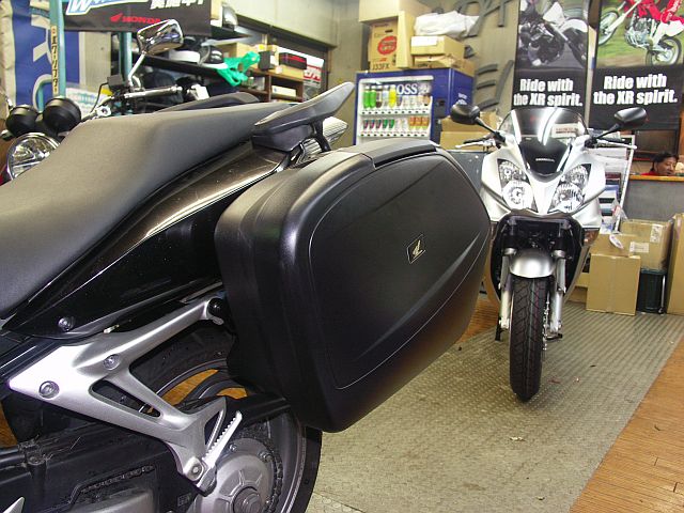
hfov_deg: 61.7
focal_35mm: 29
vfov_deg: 48.2
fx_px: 573
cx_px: 342
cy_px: 256
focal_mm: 7.7
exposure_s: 1/20
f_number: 2.8
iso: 200
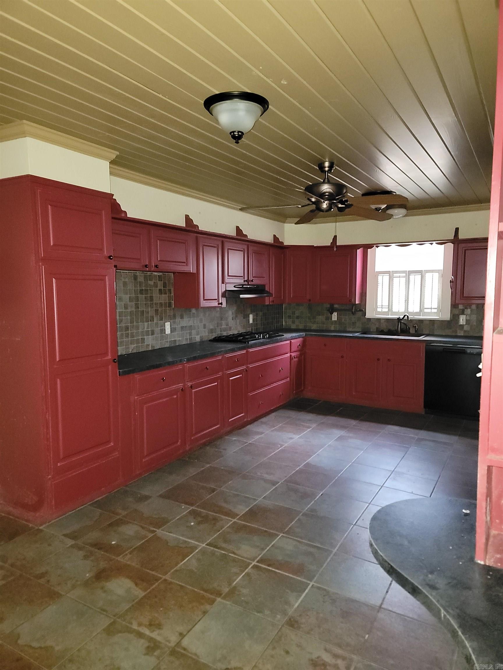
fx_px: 465
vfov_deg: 71.6
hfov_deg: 56.8
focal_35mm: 24
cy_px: 335
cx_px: 252
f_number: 1.8
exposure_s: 1/10
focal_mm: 6.7
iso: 640
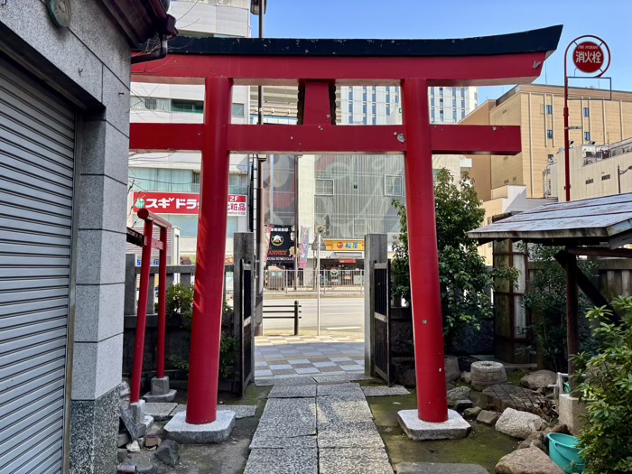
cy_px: 237
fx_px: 475
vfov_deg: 53.1
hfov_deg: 67.3
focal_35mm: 26
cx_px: 316
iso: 50
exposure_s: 1/811
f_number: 1.6
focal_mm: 5.96
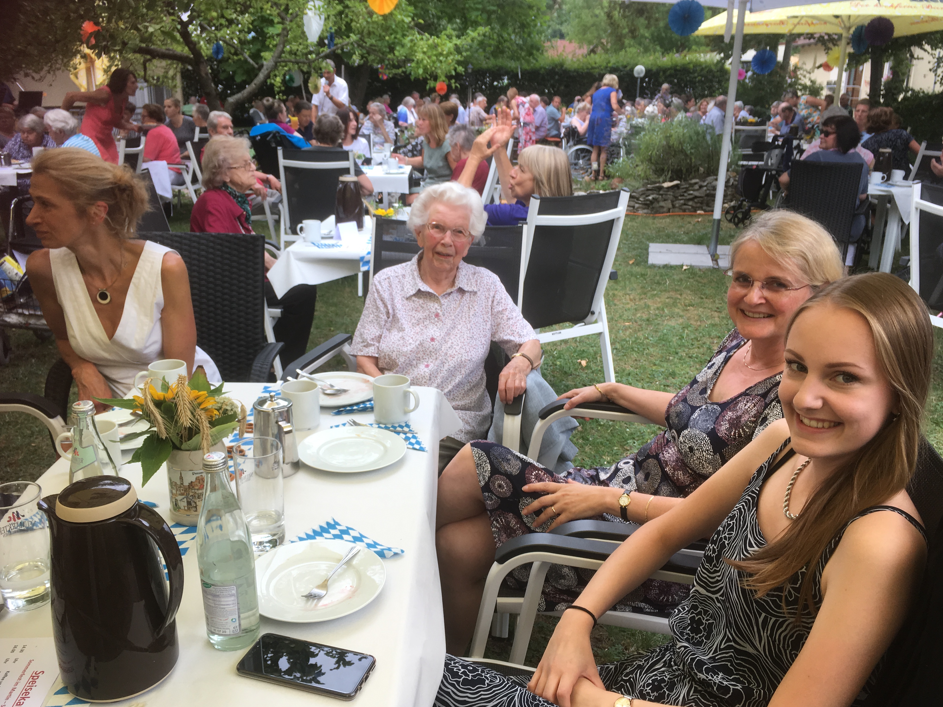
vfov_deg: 45.4
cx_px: 453
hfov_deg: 58.3
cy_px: 362
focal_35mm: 31
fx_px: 844
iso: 25
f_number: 2.2
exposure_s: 1/246
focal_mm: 4.15
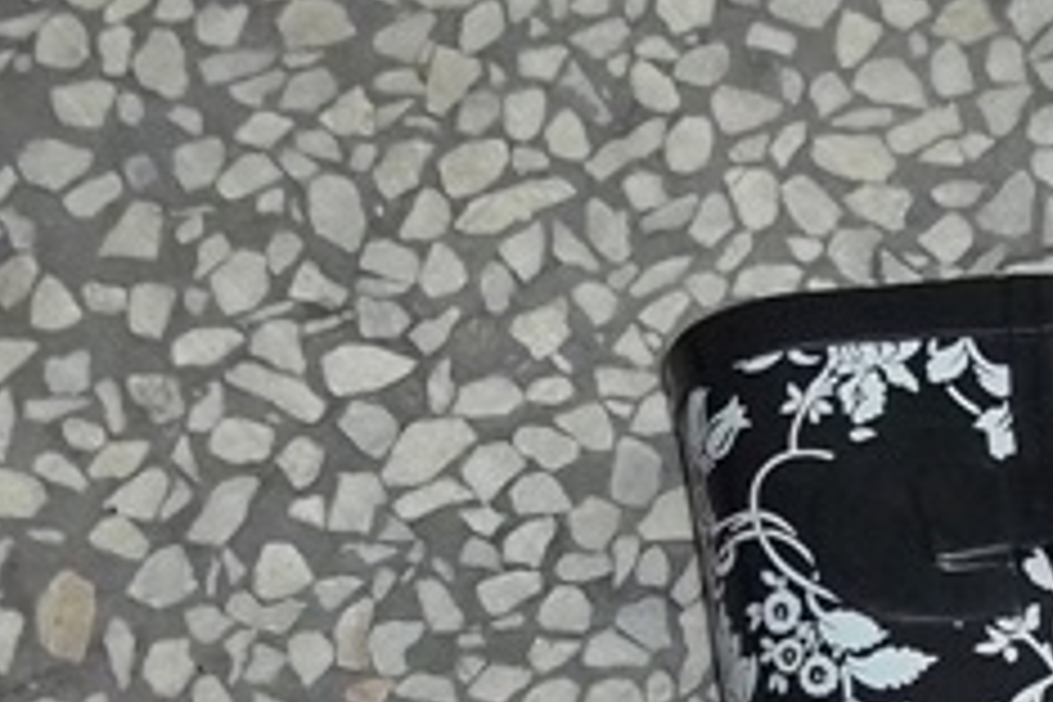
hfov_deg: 17.6
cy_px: 1094
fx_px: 3334
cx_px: 1012
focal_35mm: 114
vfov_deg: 11.5
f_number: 2.9
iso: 160
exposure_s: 1/30
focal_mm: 5.7
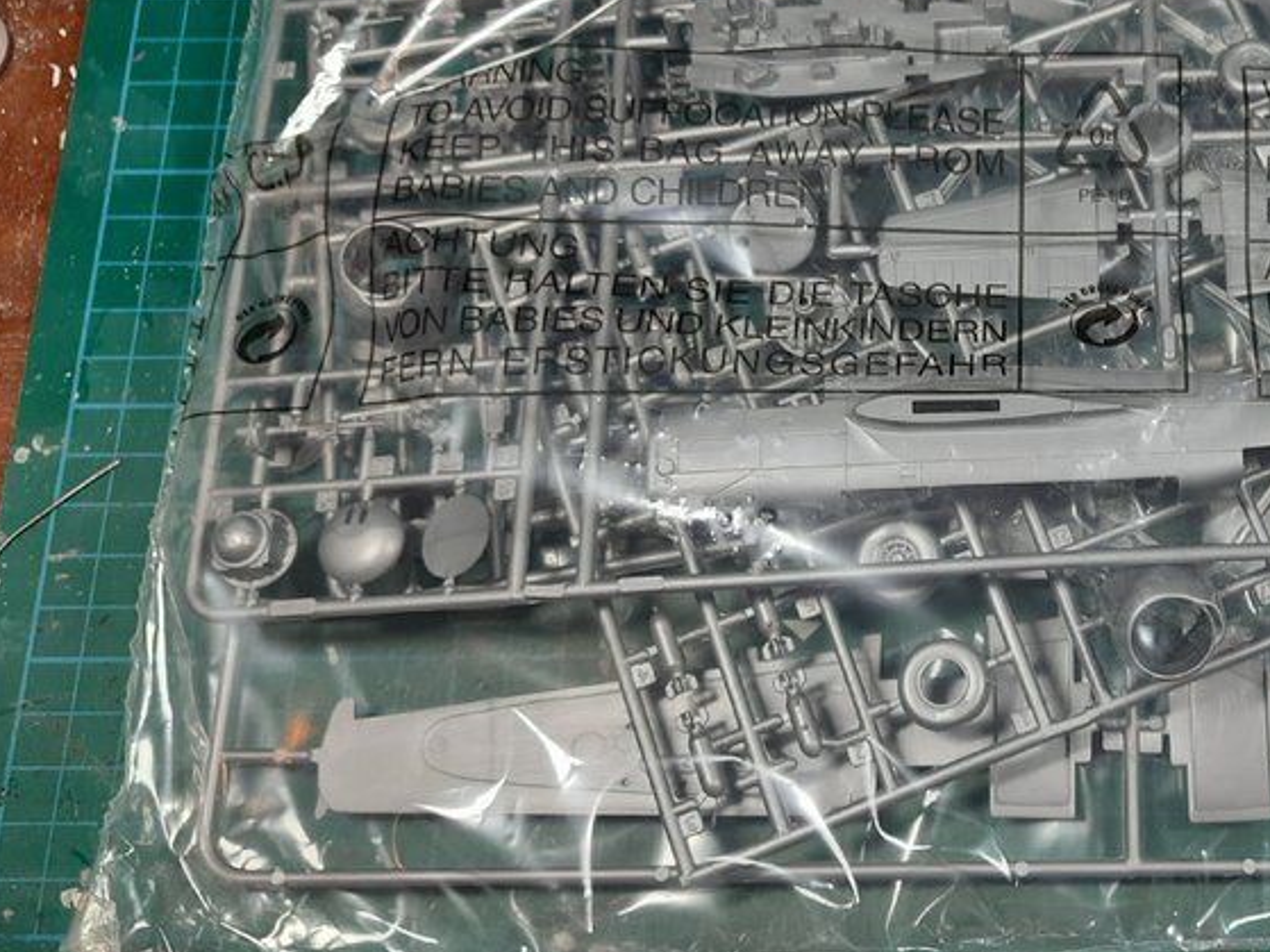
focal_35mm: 44
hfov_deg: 40.5
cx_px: 1079
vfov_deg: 32.8
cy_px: 407
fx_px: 1614
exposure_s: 1/50
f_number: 1.8
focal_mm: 5.23
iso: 40
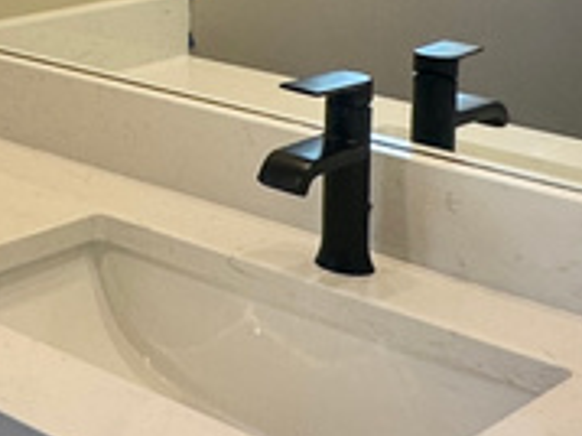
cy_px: -205
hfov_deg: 19.5
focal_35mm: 80
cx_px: -406
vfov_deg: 16.8
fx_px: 1344
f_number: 2.2
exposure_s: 1/120
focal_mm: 2.22
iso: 64
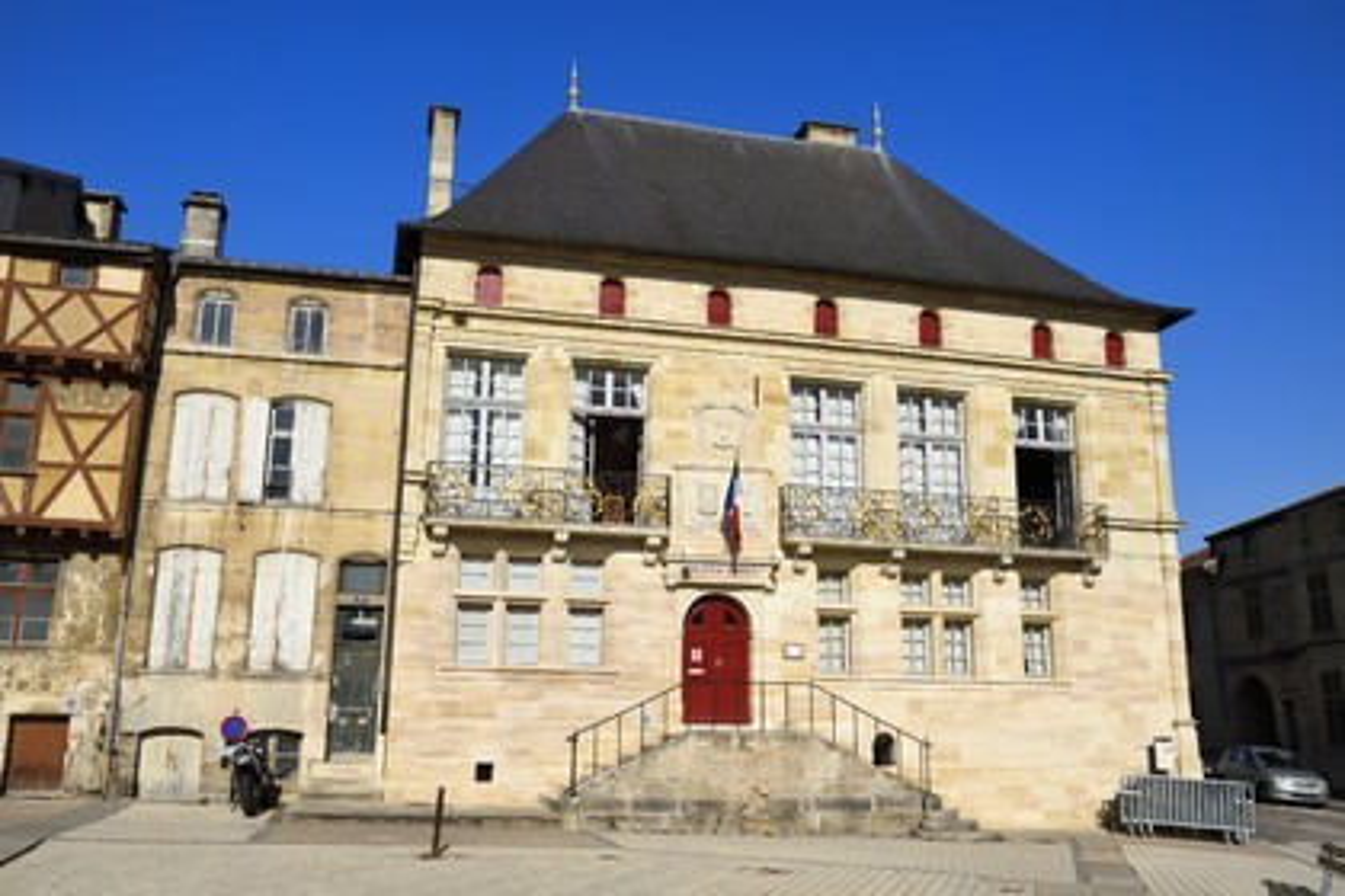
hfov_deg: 60.3
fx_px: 1158
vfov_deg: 42.3
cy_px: 448
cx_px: 672
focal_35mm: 31
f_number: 18
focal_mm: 31
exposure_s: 1/250
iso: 200
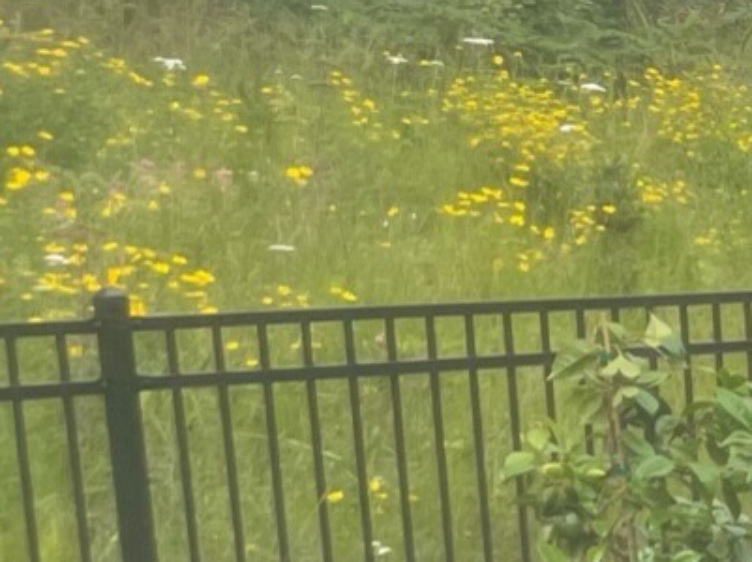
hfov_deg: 12.6
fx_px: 2887
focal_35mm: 133
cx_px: 1602
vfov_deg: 10.7
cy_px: 843
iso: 32
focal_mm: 4.2
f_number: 1.6
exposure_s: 1/932
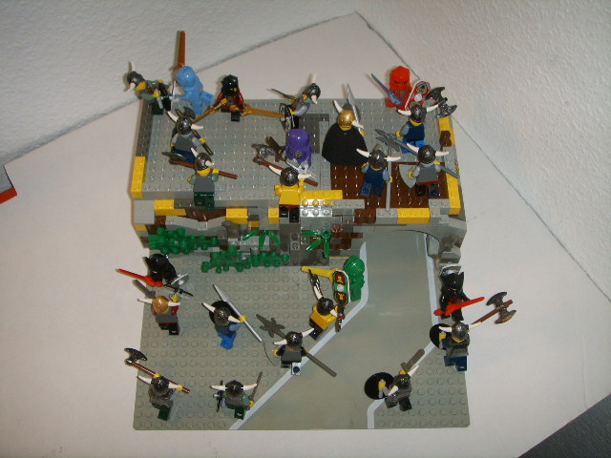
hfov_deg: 47.9
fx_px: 688
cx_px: 306
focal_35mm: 39
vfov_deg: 36.8
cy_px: 229
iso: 100
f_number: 3.5
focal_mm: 6.6
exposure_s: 1/45
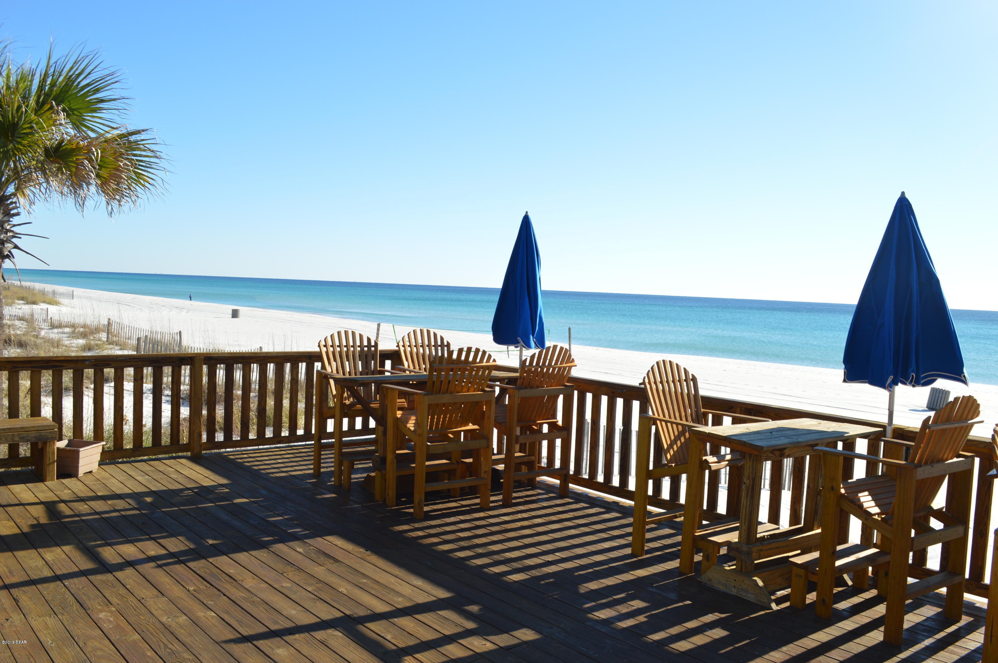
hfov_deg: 62.0
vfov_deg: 43.5
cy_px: 332
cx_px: 499
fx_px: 831
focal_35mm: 30
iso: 100
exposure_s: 1/200
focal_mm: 20
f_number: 8
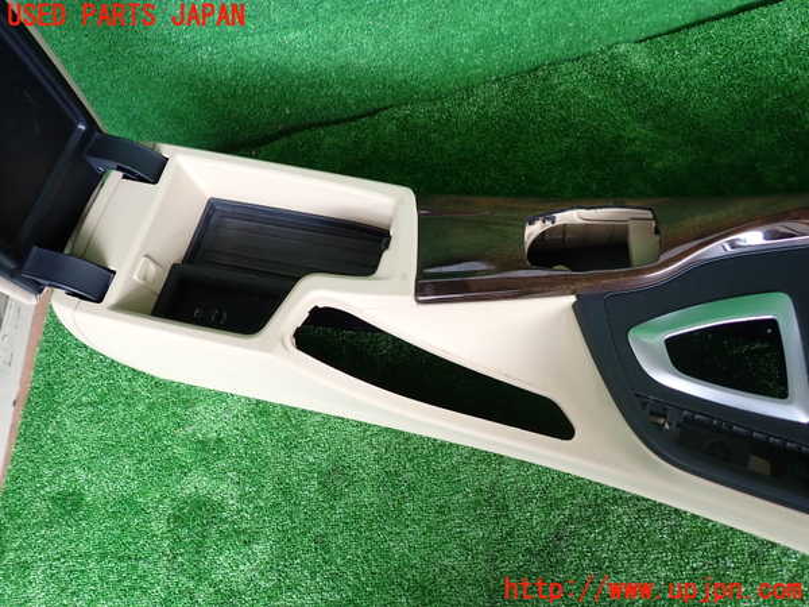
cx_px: 404
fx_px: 584
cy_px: 304
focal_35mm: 25
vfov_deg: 54.9
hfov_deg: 69.4
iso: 200
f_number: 2
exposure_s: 1/125
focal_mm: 4.5
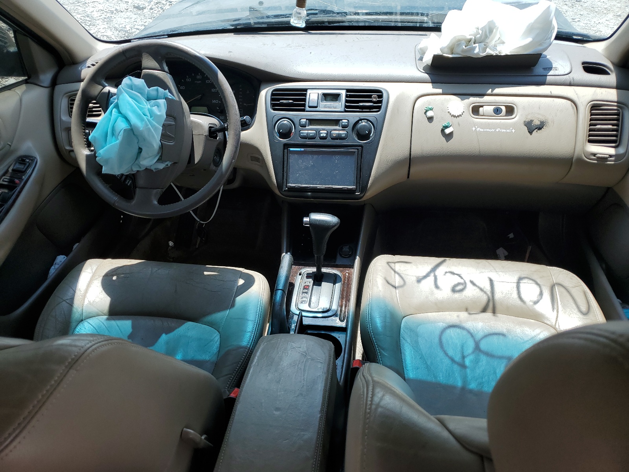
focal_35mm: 26
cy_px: 236
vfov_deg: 53.1
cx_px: 314
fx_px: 472
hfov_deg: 67.3
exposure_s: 1/1111
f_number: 1.5
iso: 50
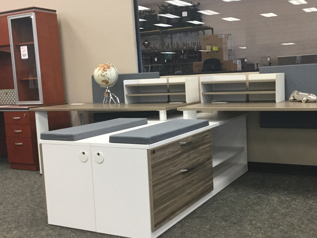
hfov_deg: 43.5
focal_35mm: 43
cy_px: 119
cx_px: 200
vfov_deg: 33.6
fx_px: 394
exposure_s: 1/30
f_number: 2.4
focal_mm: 3.3
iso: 125
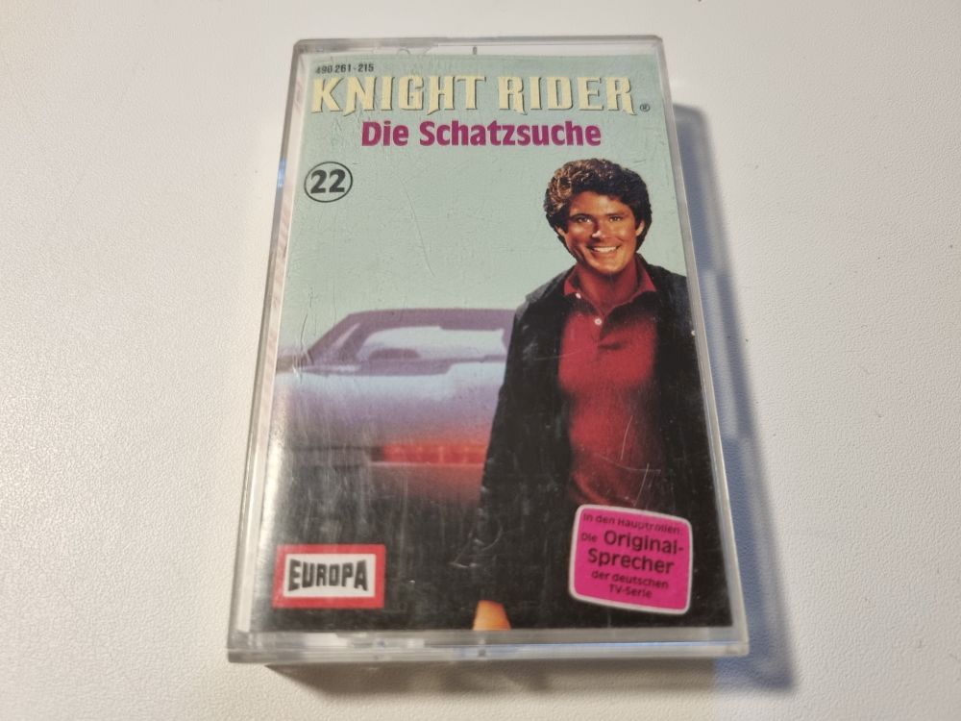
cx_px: 480
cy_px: 360
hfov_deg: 67.3
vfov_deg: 53.1
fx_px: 722
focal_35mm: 26
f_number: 1.8
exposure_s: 1/40
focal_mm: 5.4
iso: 400
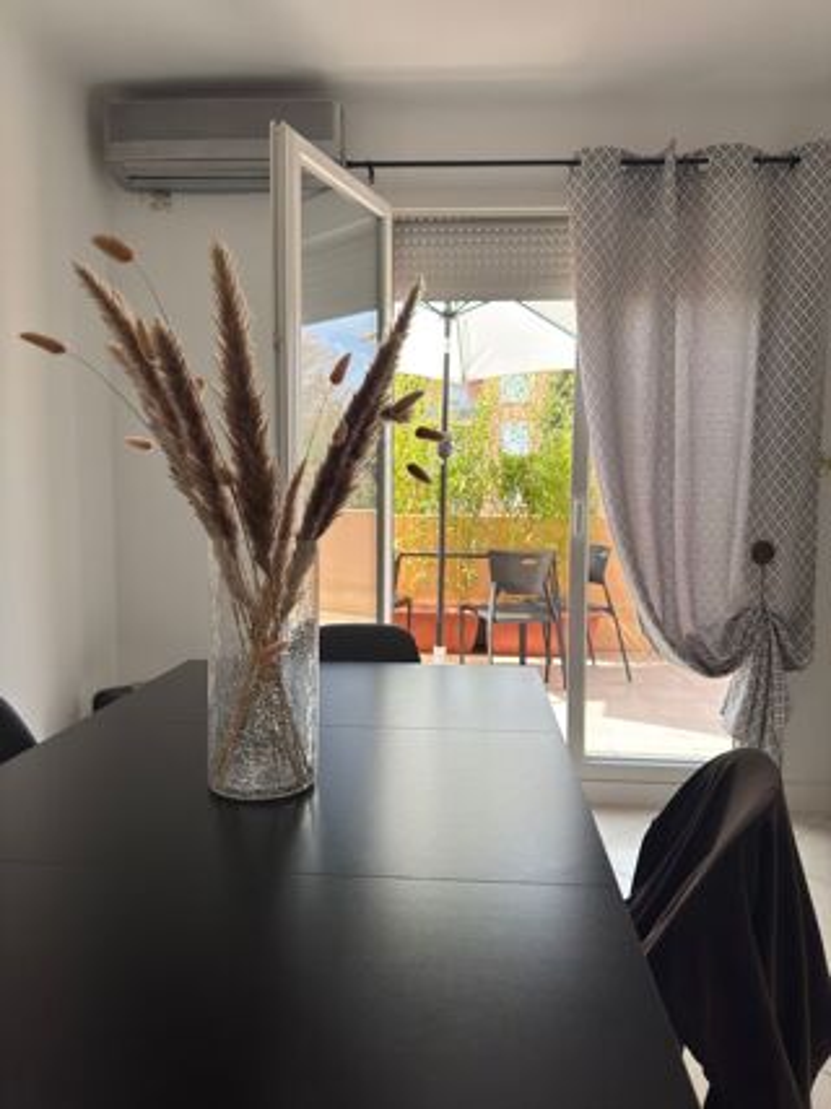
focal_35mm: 24
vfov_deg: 71.6
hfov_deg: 56.8
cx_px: 416
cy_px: 554
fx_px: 769
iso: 100
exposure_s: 1/785
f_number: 1.78
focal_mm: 6.76
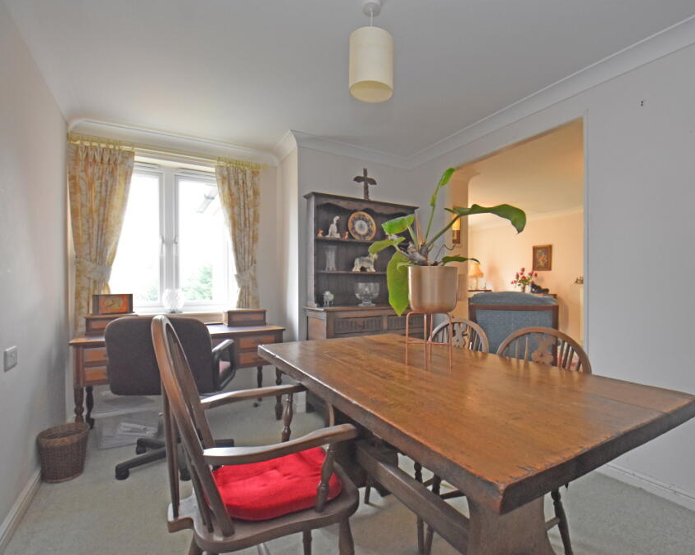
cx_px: 394
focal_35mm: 17
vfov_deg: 77.0
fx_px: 350
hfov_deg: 89.1
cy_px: 278
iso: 1600
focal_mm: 10
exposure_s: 1/100
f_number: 4
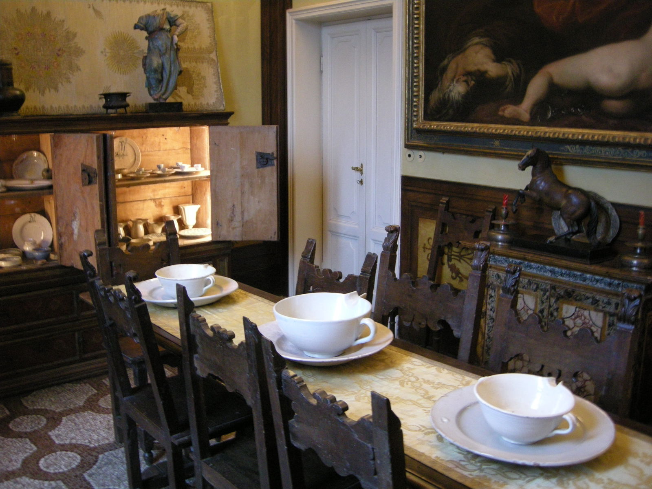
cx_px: 326
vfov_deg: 39.7
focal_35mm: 36
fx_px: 678
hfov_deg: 51.4
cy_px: 244
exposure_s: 1/8.1
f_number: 2.7
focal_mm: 7.5
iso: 400
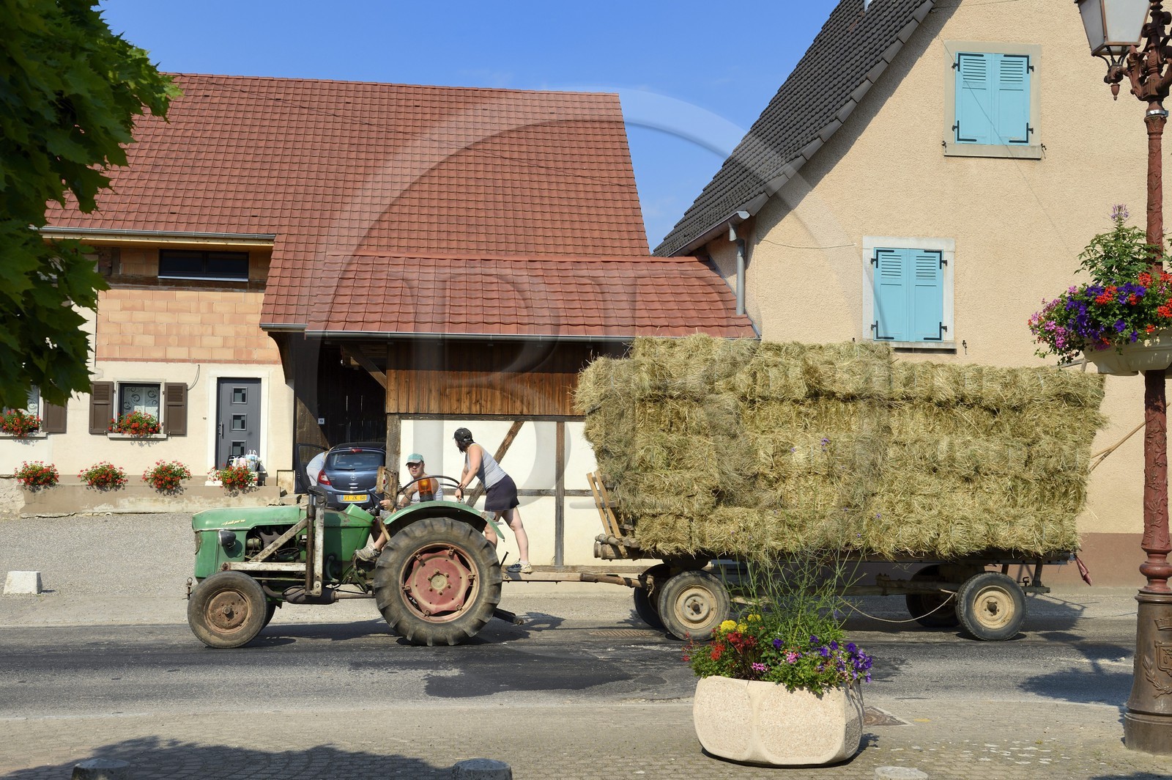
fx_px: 1431
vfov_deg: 30.5
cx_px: 586
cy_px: 390
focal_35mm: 44
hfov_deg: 44.5
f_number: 10
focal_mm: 44
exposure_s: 1/320
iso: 200
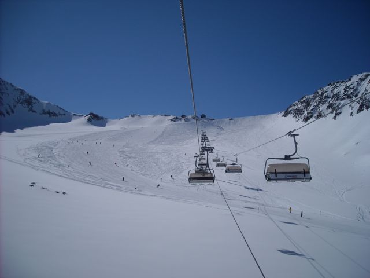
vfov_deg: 40.7
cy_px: 139
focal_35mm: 35
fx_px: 374
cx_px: 185
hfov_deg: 52.6
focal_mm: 5.7
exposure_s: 1/1500
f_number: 5.6
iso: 64
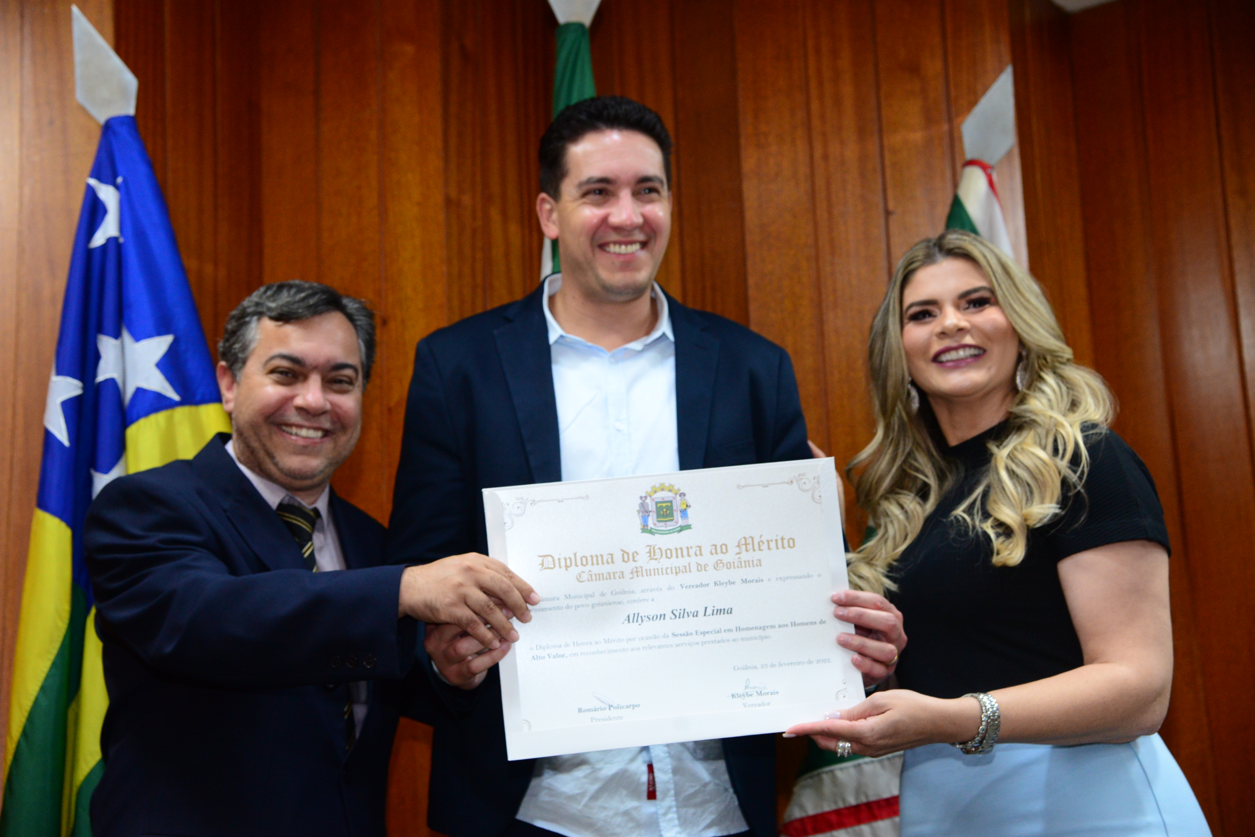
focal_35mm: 62
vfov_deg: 21.9
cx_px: 628
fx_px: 2162
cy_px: 418
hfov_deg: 32.4
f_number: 4.5
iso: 2500
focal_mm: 62
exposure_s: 1/60
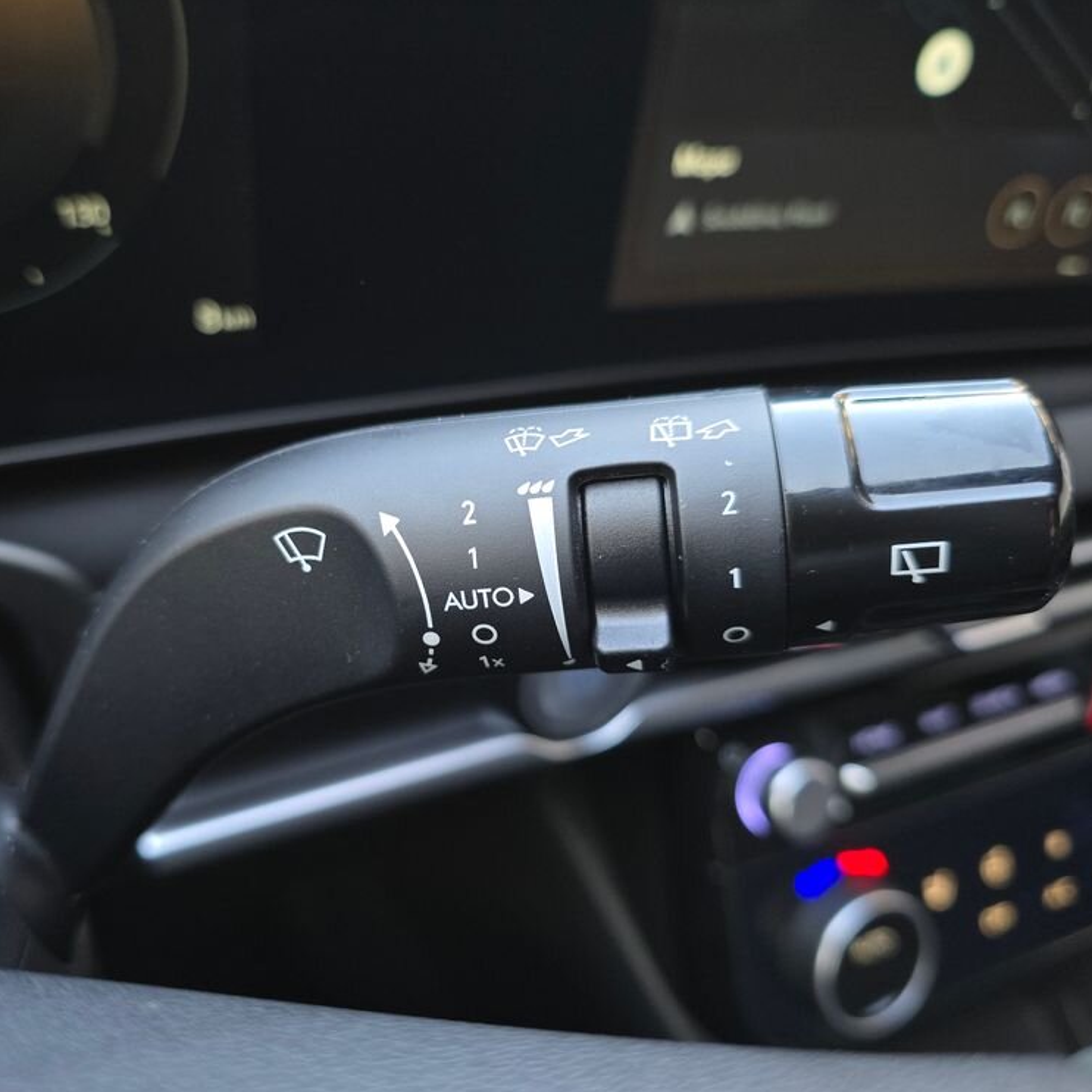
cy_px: 558
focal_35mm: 28
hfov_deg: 56.9
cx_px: 442
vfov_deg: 57.3
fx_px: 999
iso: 320
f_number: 1.7
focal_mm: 6.3
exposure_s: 1/100
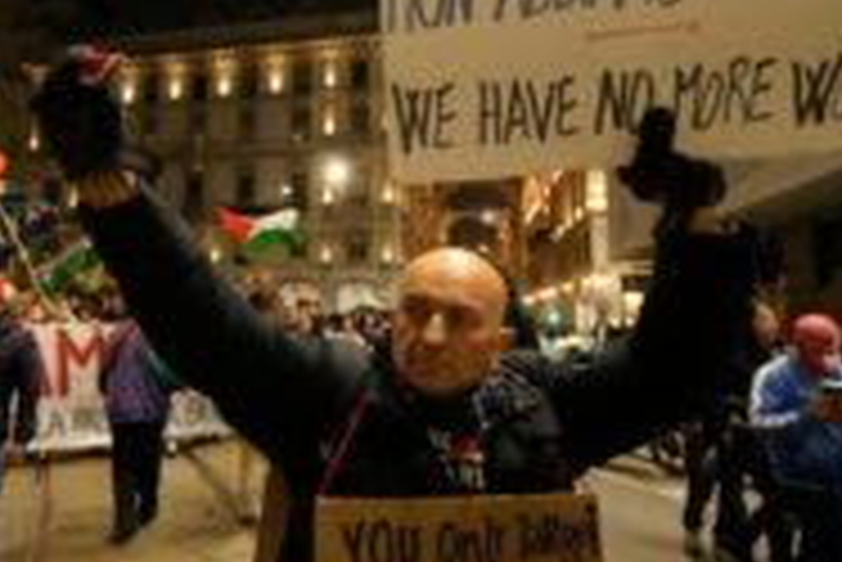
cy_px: 216
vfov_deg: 50.9
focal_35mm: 25
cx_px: 297
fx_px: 585
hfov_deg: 69.9
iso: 8000
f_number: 4
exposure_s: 1/125
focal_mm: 12
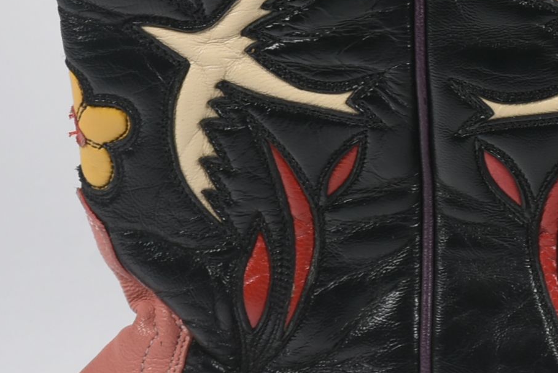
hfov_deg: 4.9
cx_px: 835
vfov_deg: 3.3
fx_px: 6511
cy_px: -131
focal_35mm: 420
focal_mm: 85
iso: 200
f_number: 14
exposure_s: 1/125
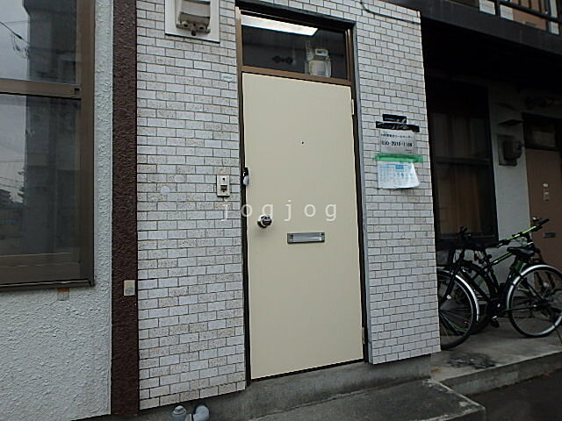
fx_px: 341
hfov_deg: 79.0
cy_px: 210
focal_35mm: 21
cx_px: 281
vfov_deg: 63.4
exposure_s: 1/500
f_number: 3.5
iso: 125
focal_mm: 3.7
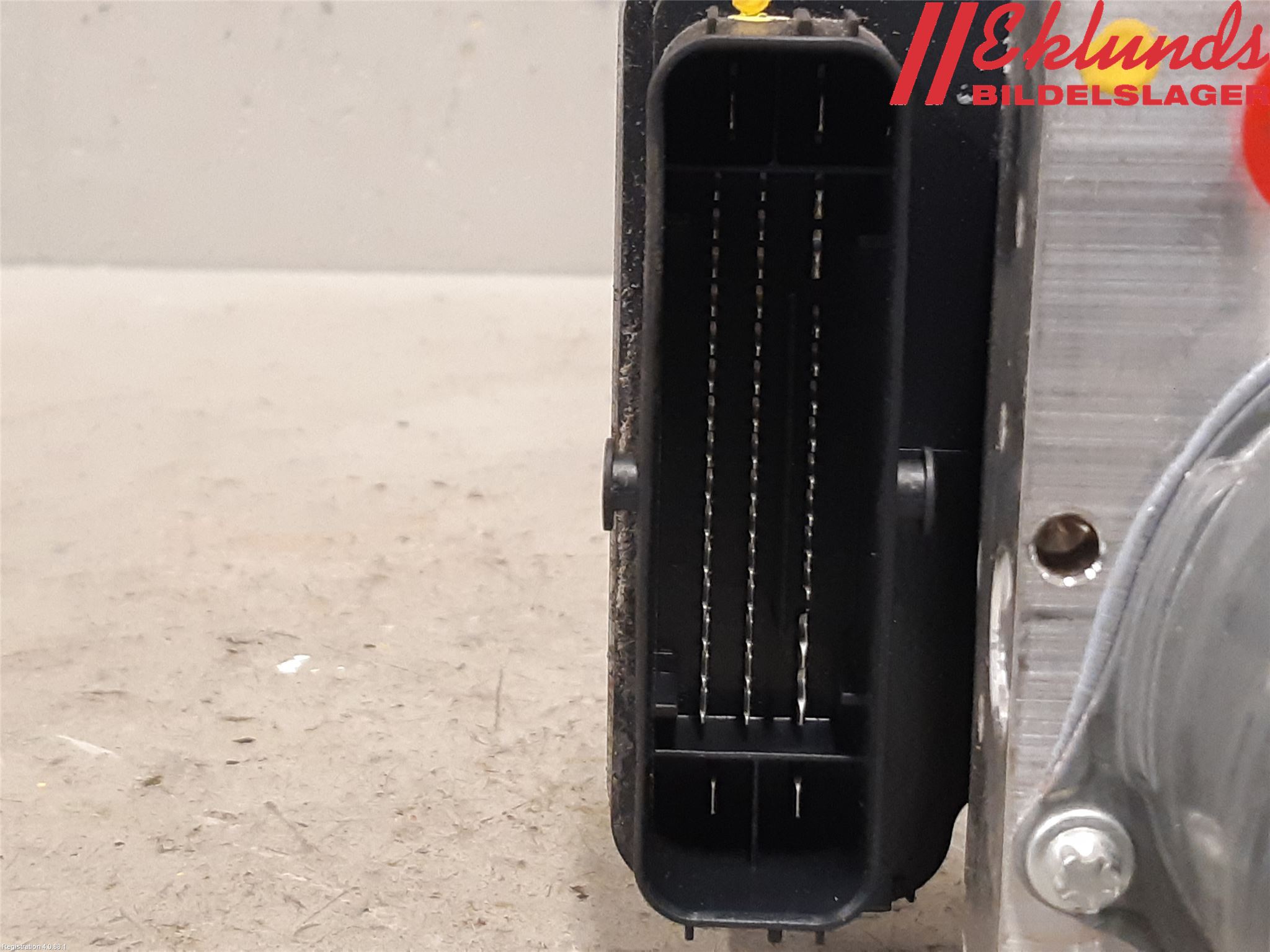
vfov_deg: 53.1
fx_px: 954
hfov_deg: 67.3
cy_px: 476
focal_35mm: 26
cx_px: 635
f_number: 1.7
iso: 250
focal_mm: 3.93
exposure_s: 1/50
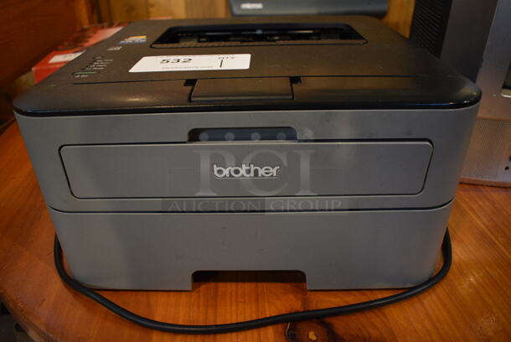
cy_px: 171
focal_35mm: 27
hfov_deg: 67.3
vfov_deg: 48.0
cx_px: 256
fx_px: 384
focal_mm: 18
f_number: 3.5
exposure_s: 1/30
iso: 2000
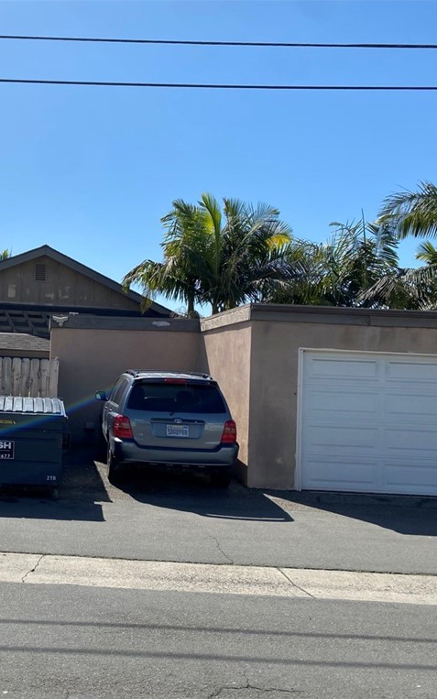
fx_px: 705
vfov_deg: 52.7
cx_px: 6
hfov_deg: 31.9
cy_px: 351
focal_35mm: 37
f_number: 1.8
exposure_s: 1/3731
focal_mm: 4.25
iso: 32
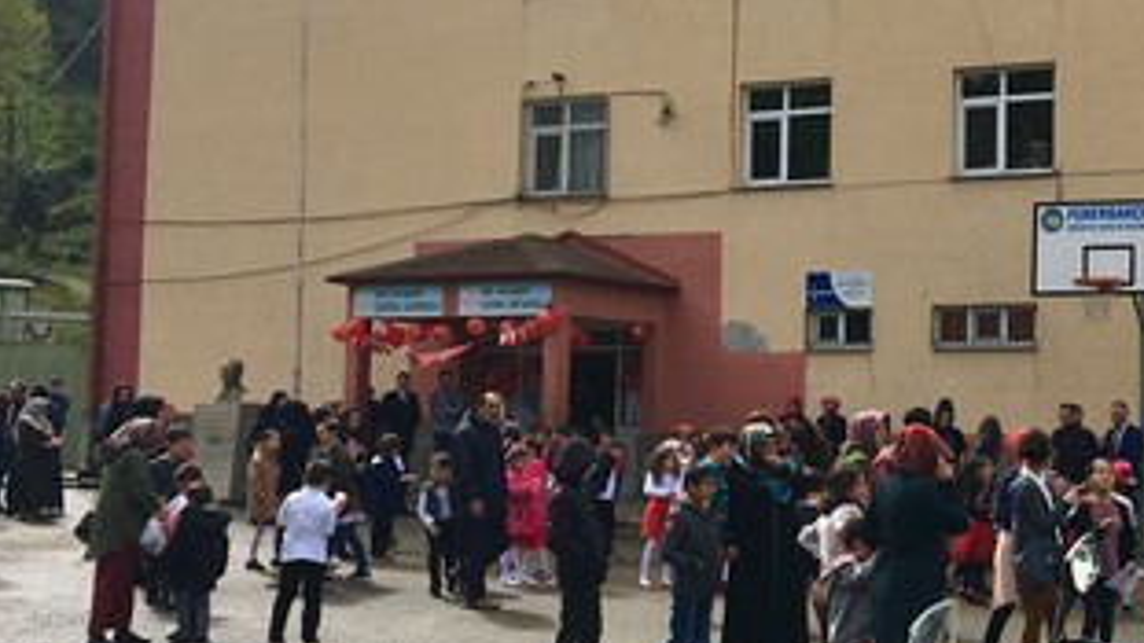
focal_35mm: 68
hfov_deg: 30.2
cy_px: 268
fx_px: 2063
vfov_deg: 17.7
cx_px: 931
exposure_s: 1/1603
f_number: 2.2
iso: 25
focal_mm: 4.15
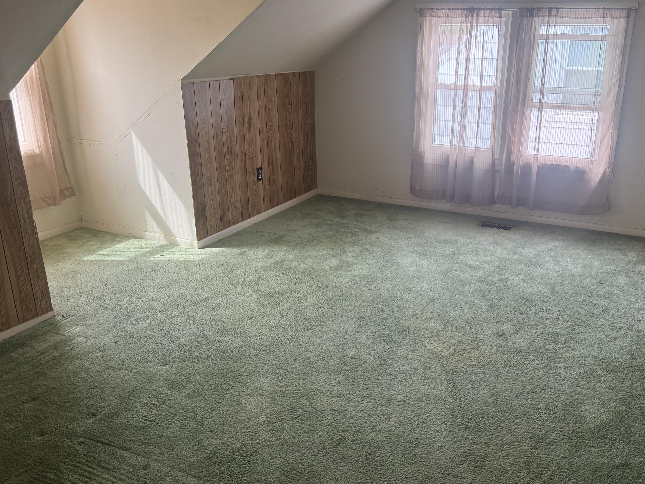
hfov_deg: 59.4
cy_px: 229
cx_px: 394
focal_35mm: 30
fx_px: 559
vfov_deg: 46.8
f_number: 1.78
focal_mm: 6.76
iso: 125
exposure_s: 1/120
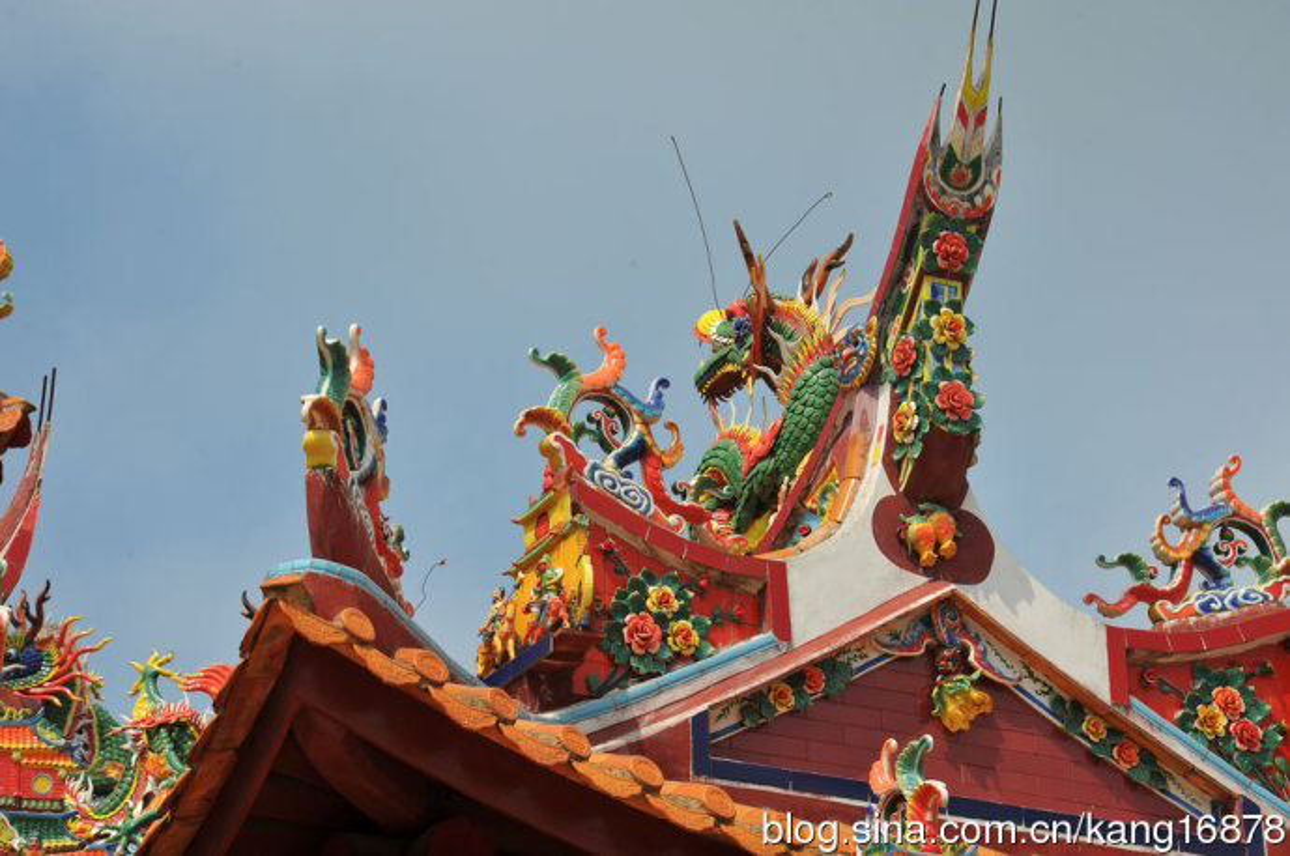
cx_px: 645
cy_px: 428
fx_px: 4294
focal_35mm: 120
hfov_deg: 17.1
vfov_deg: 11.4
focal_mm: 120
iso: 200
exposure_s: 1/400
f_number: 11
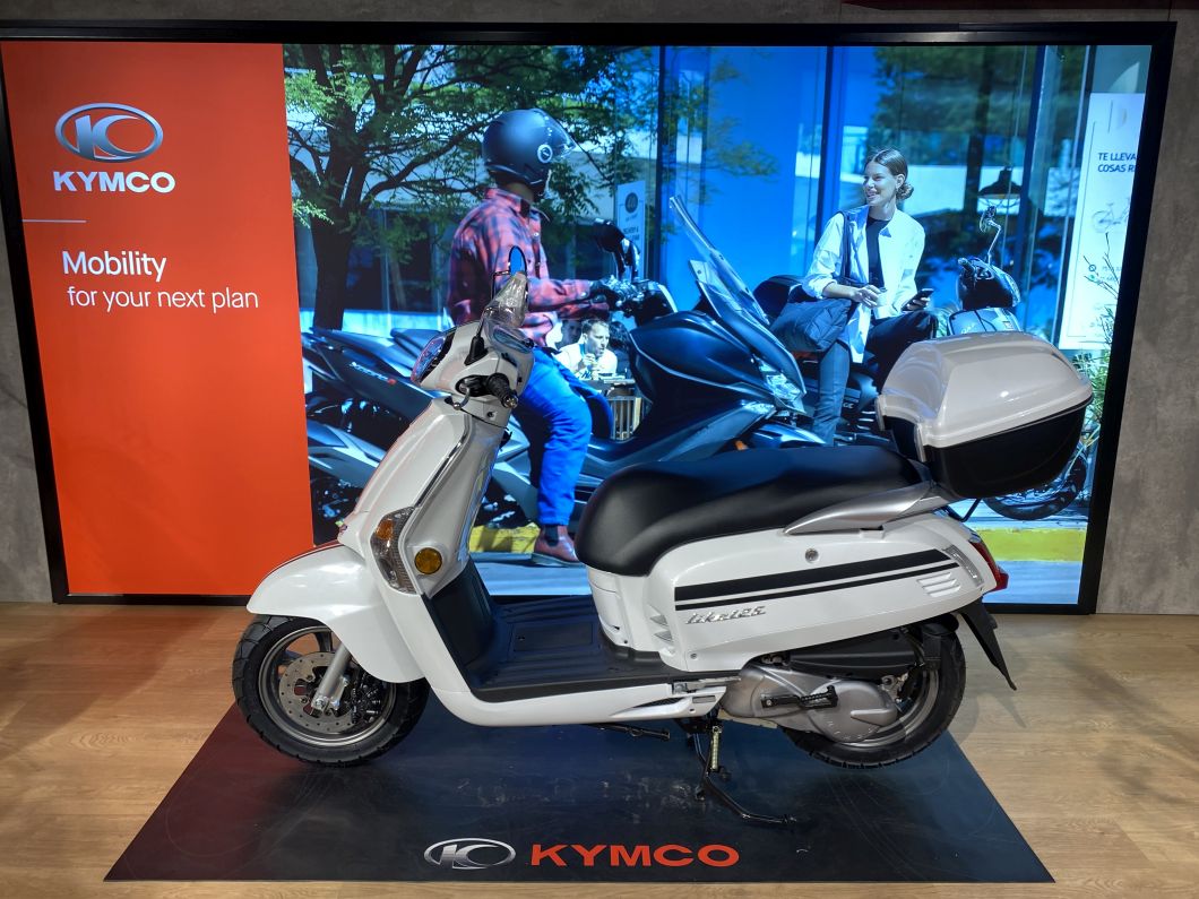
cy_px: 450
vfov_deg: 53.1
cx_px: 600
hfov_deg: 67.3
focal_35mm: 26
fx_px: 901
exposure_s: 1/100
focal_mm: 4.25
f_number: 1.8
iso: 80
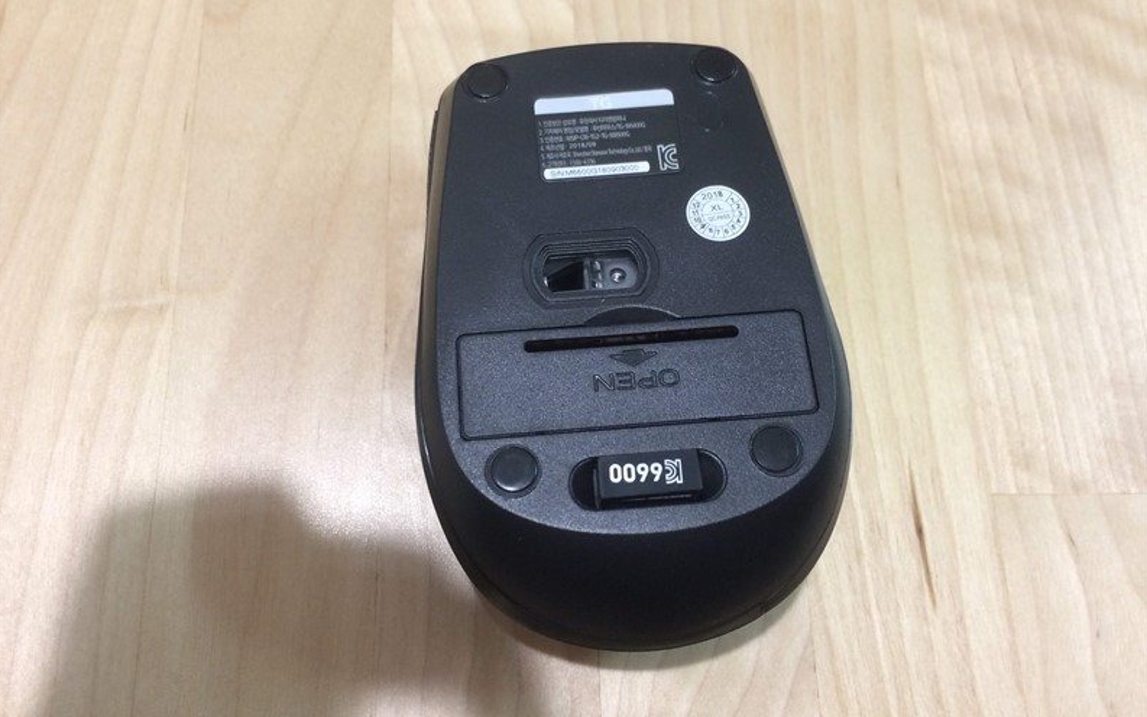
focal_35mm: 31
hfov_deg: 61.2
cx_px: 571
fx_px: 969
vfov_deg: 40.6
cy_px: 353
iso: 125
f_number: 2.2
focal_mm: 4.15
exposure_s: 1/30
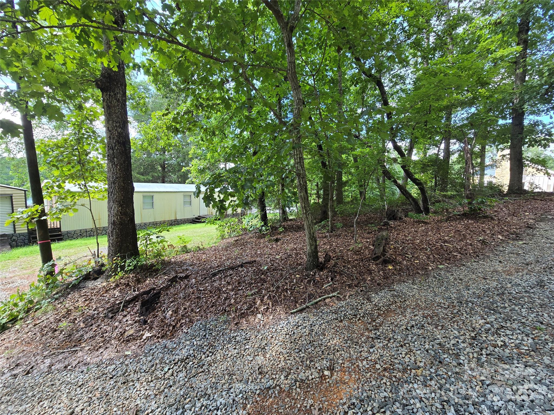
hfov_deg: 106.2
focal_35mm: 13
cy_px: 208
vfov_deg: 89.9
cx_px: 277
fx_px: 208
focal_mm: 2.2
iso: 50
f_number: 2.2
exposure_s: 1/176
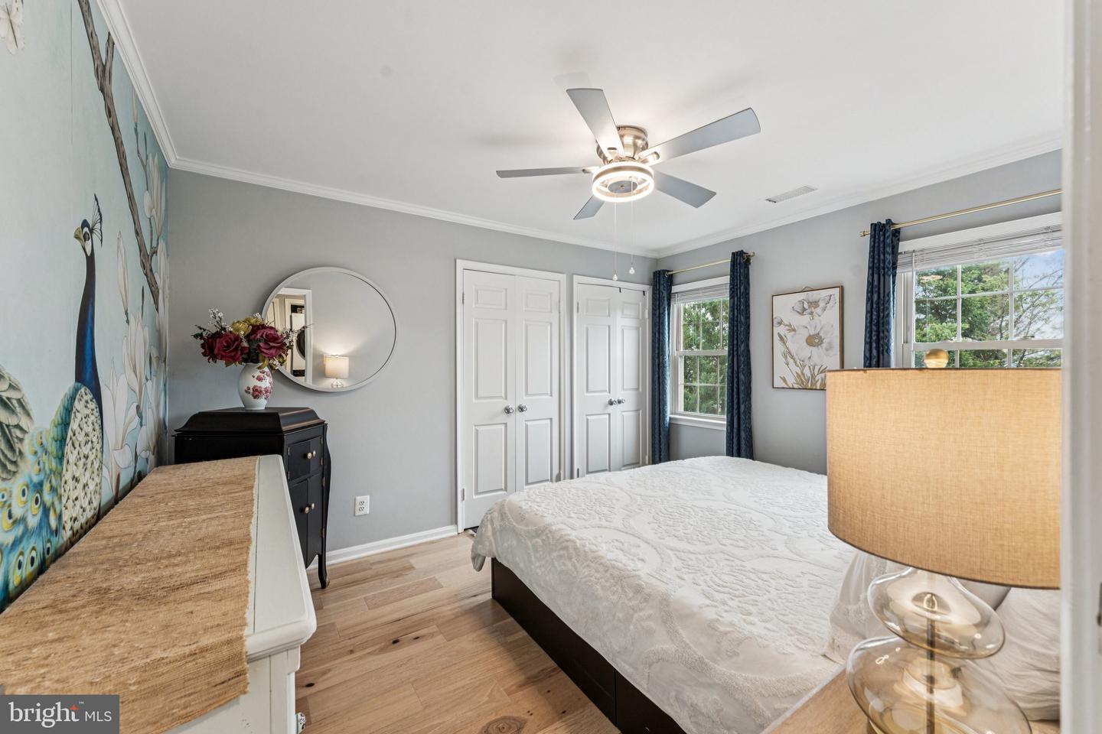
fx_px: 429
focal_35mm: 14
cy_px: 367
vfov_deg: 81.2
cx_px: 551
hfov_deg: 104.3
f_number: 8
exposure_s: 1/10
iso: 200
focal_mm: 14
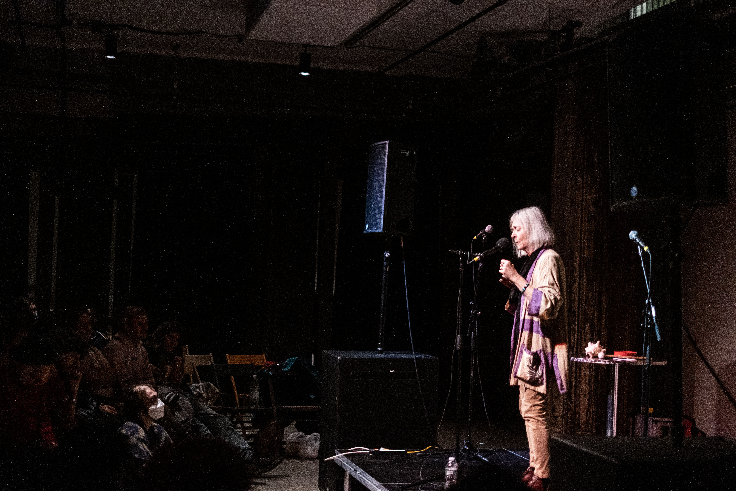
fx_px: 1083
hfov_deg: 37.5
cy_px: 246
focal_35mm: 53
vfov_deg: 25.5
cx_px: 368
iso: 3200
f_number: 1.4
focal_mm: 35
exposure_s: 1/250
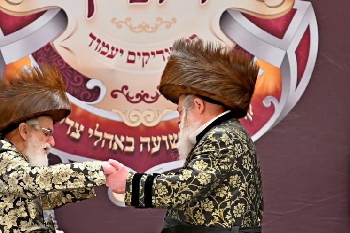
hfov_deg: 5.6
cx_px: 143
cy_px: 145
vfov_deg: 3.7
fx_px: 3605
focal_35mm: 371
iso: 640
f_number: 2.8
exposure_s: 1/800
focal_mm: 180
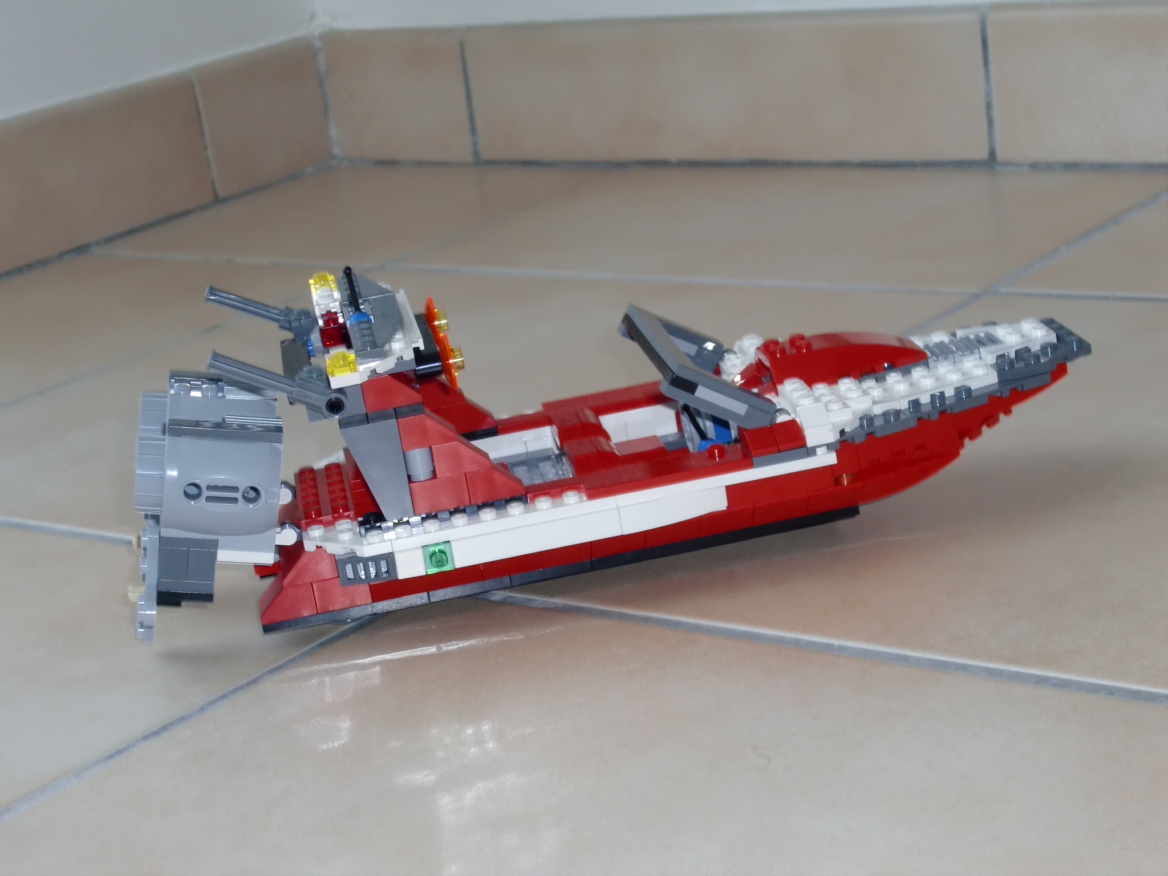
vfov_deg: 19.9
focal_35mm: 74
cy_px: 438
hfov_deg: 26.3
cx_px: 584
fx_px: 2497
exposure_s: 1/60
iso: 250
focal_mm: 13.1
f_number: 4.2
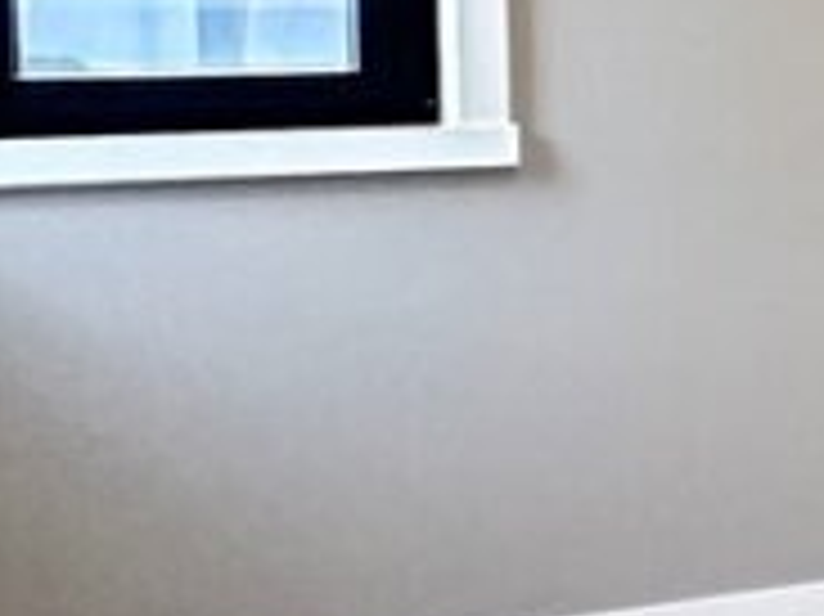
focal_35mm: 107
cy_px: 13
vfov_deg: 13.6
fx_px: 2545
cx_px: 2787
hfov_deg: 10.0
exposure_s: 1/120
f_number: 2.2
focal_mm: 2.22
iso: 320
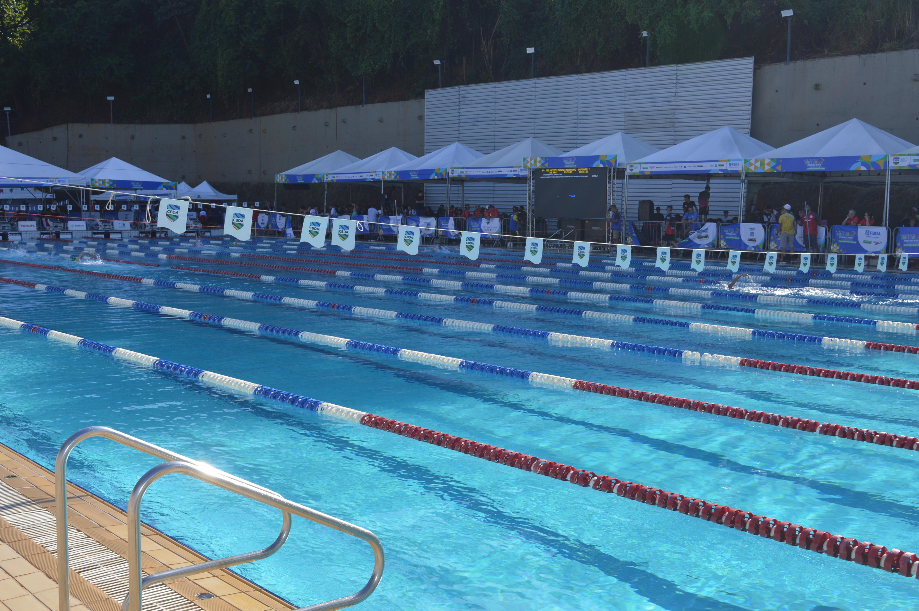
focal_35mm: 42
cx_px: 460
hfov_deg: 46.4
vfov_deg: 31.8
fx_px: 1071
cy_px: 306
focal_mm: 28
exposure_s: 1/200
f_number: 9
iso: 100
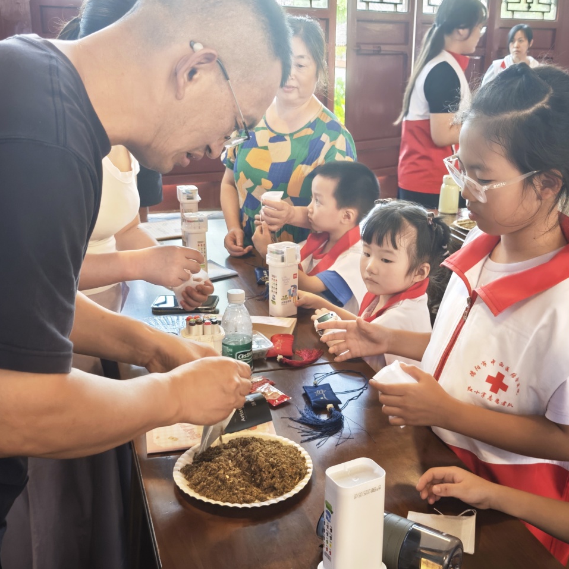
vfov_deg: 42.8
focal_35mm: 39
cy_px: 284
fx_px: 725
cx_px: 347
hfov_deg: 42.6
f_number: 1.62
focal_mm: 6.55
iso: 160
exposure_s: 1/50
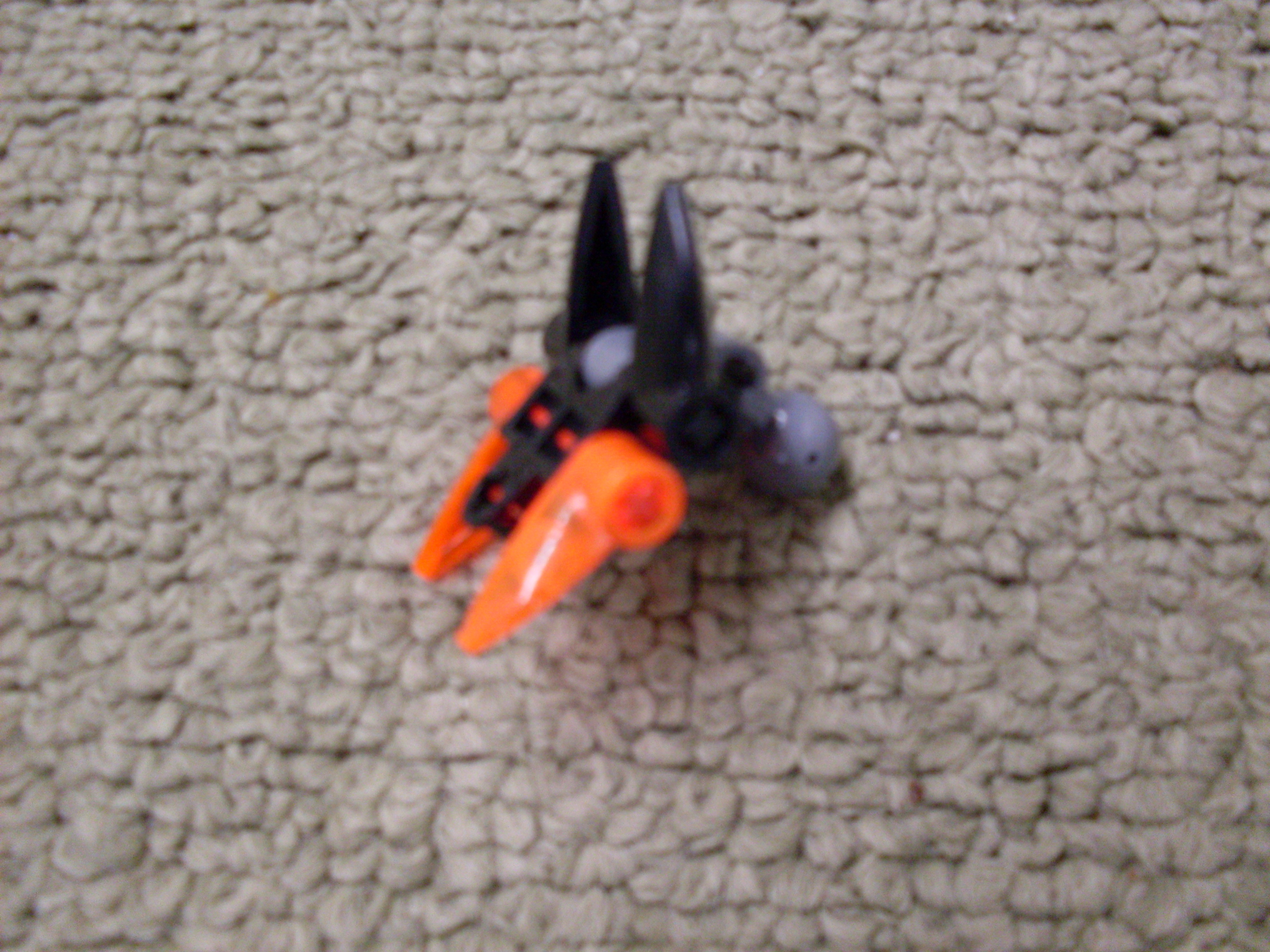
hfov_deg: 49.0
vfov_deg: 37.7
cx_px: 635
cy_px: 476
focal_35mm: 38
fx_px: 1394
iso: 200
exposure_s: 1/10
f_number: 2.8
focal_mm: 6.3
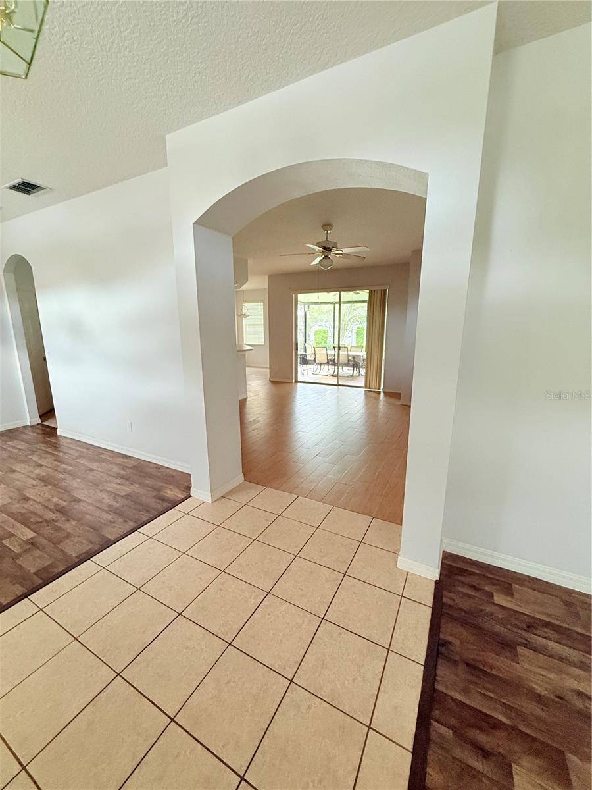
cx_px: 296
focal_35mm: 14
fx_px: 319
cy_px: 395
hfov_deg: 85.7
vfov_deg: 102.1
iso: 400
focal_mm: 2.22
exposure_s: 1/67
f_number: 2.2
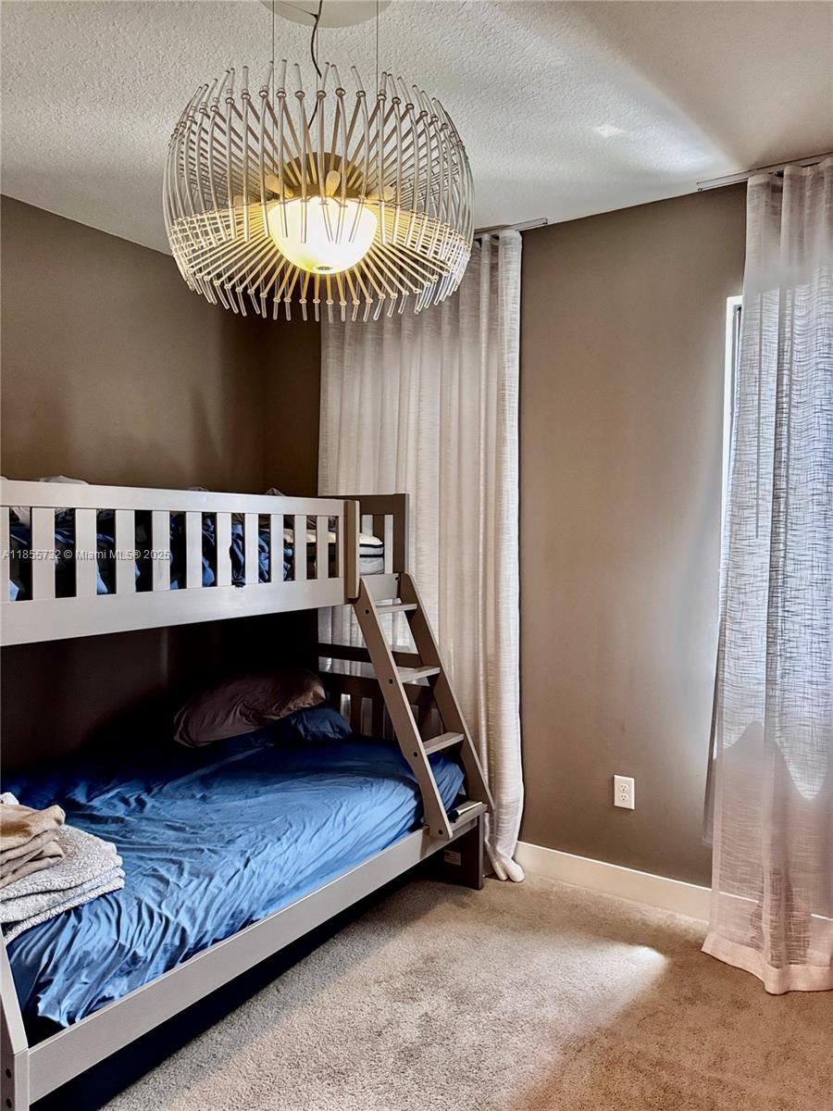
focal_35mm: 24
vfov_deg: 71.6
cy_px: 556
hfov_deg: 56.8
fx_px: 770
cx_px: 416
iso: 800
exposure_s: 1/60
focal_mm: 6.76
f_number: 1.78
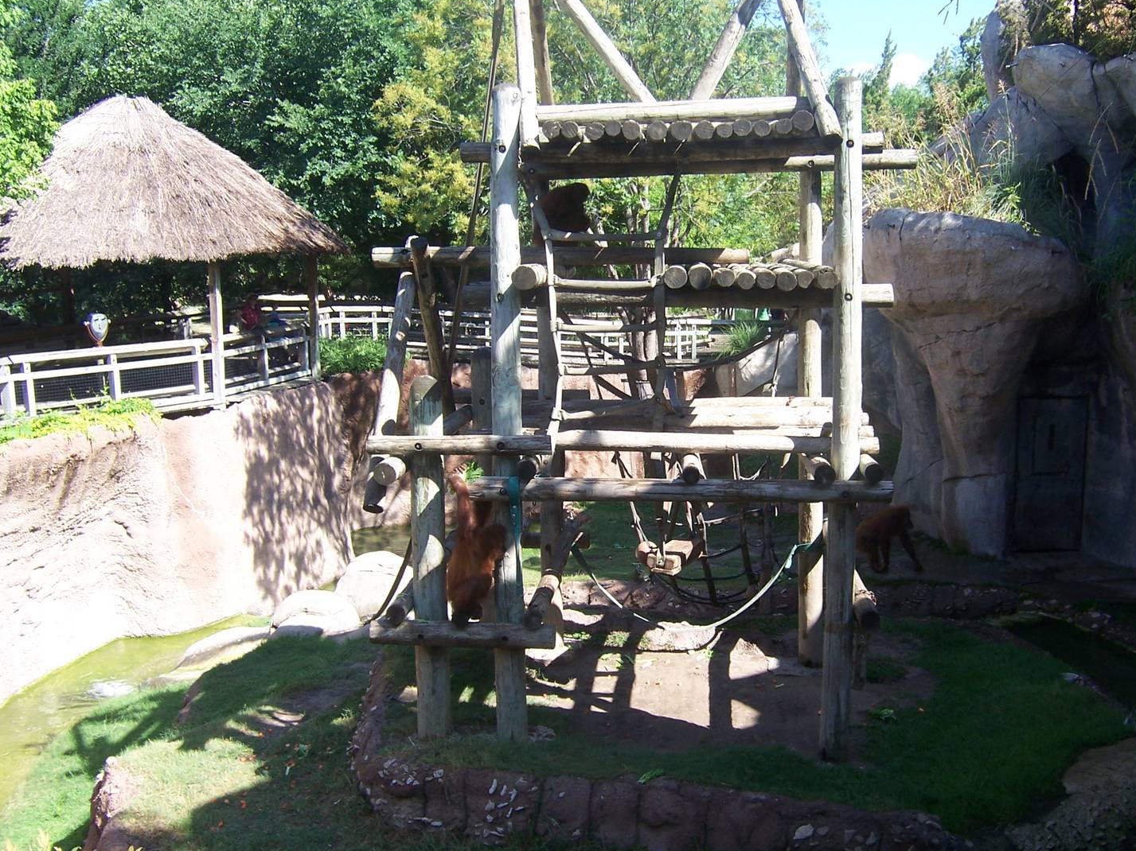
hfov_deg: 50.1
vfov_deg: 38.7
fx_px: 1214
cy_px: 430
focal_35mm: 37
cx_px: 599
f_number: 3.4
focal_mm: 5.5
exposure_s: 1/250
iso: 80
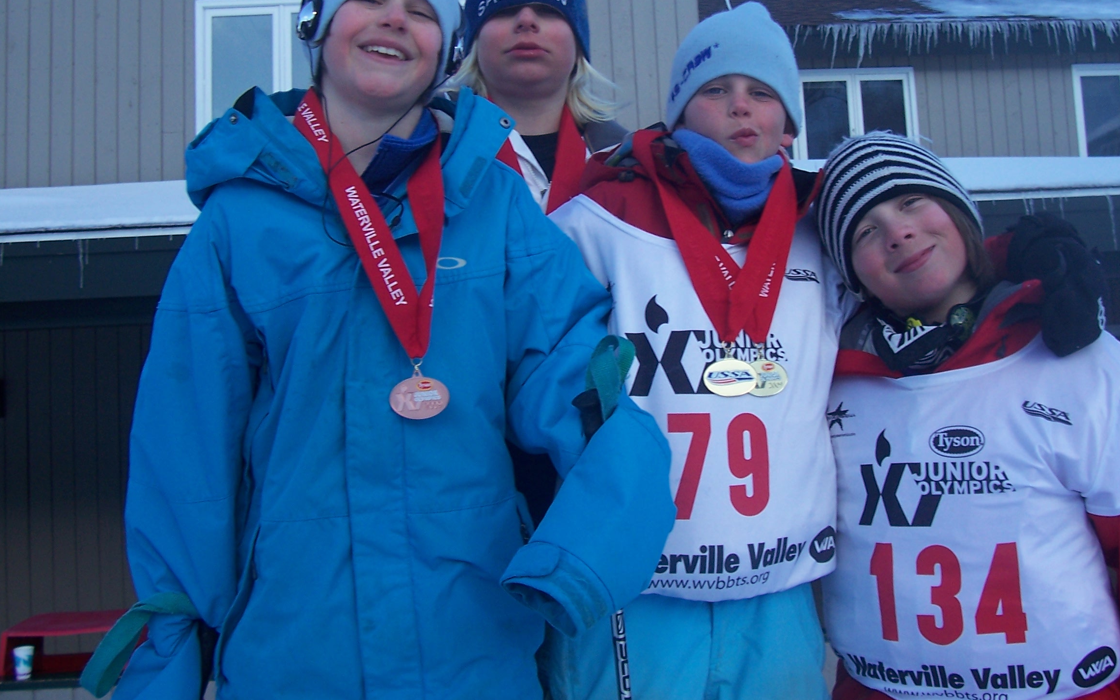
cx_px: 588
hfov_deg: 49.3
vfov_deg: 31.8
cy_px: 252
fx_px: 1221
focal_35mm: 40
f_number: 2.7
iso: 80
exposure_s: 1/350
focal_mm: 5.6
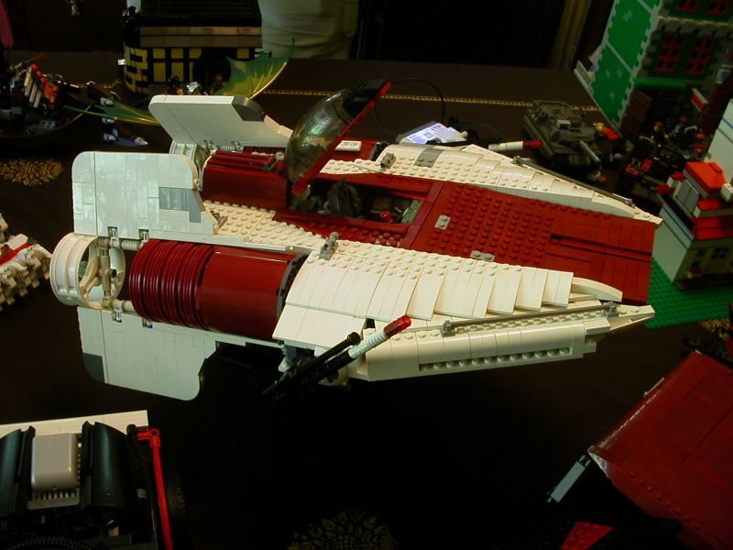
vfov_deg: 38.7
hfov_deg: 50.1
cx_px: 366
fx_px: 783
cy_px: 275
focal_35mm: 37
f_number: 2.7
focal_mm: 5.6
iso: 100
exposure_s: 1/10.4
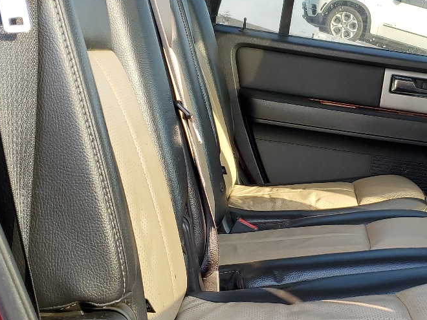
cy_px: 156
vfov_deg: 23.3
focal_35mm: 63
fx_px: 777
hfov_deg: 30.0
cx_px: 344
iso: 50
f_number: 1.5
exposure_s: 1/256
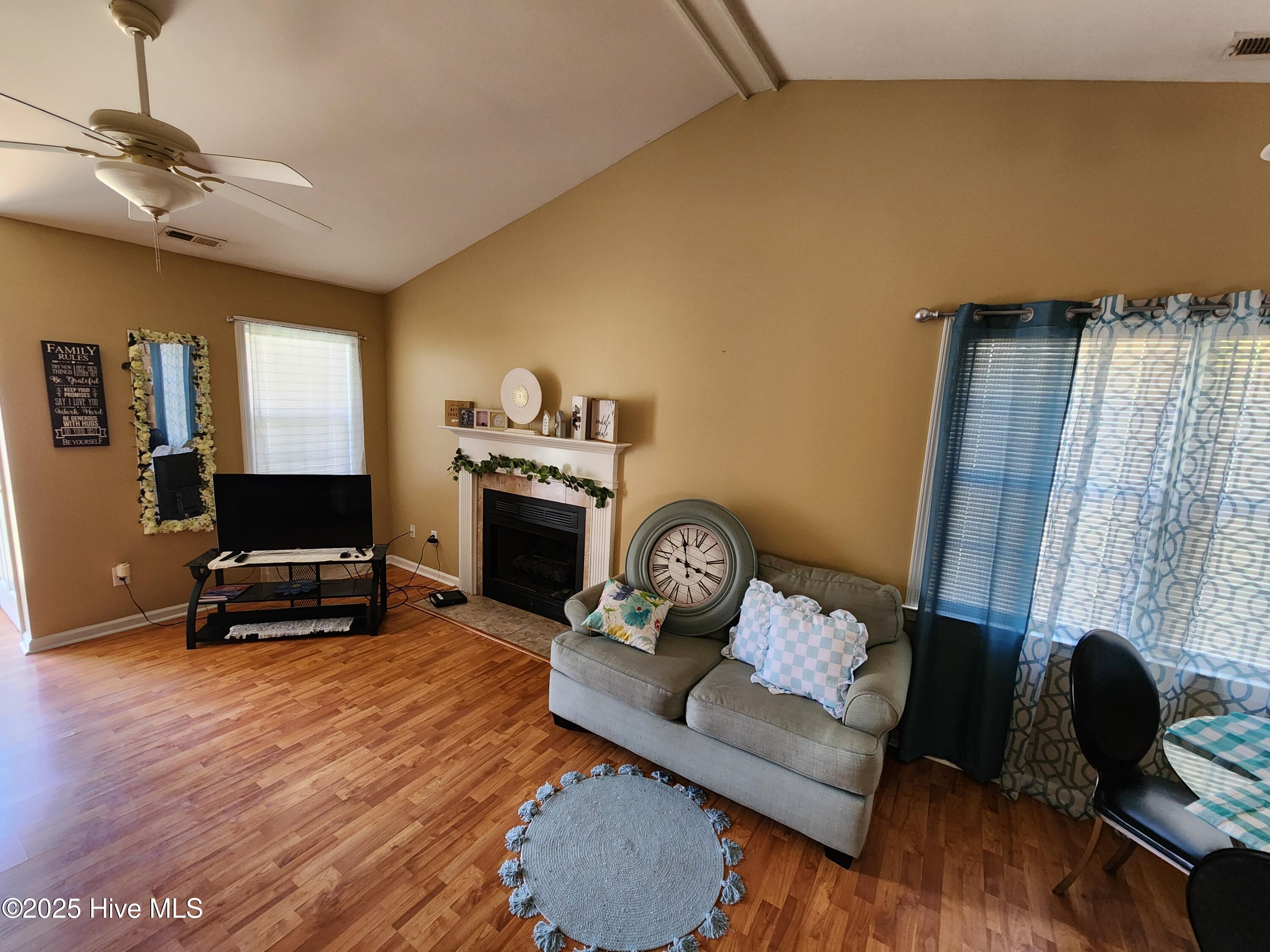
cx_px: 635
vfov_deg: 89.9
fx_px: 477
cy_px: 476
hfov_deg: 106.2
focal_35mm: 13
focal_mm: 2.2
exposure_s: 1/60
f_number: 2.2
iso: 320
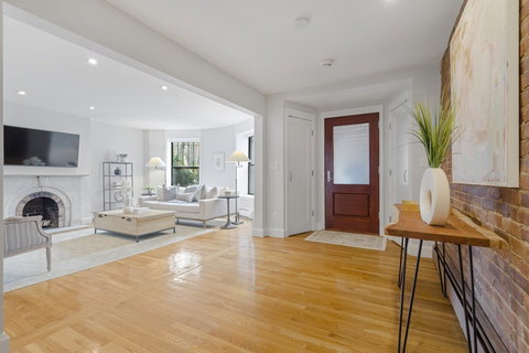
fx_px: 235
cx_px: 264
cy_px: 176
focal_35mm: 16
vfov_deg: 73.7
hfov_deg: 96.7
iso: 320
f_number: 11
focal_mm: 16
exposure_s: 13
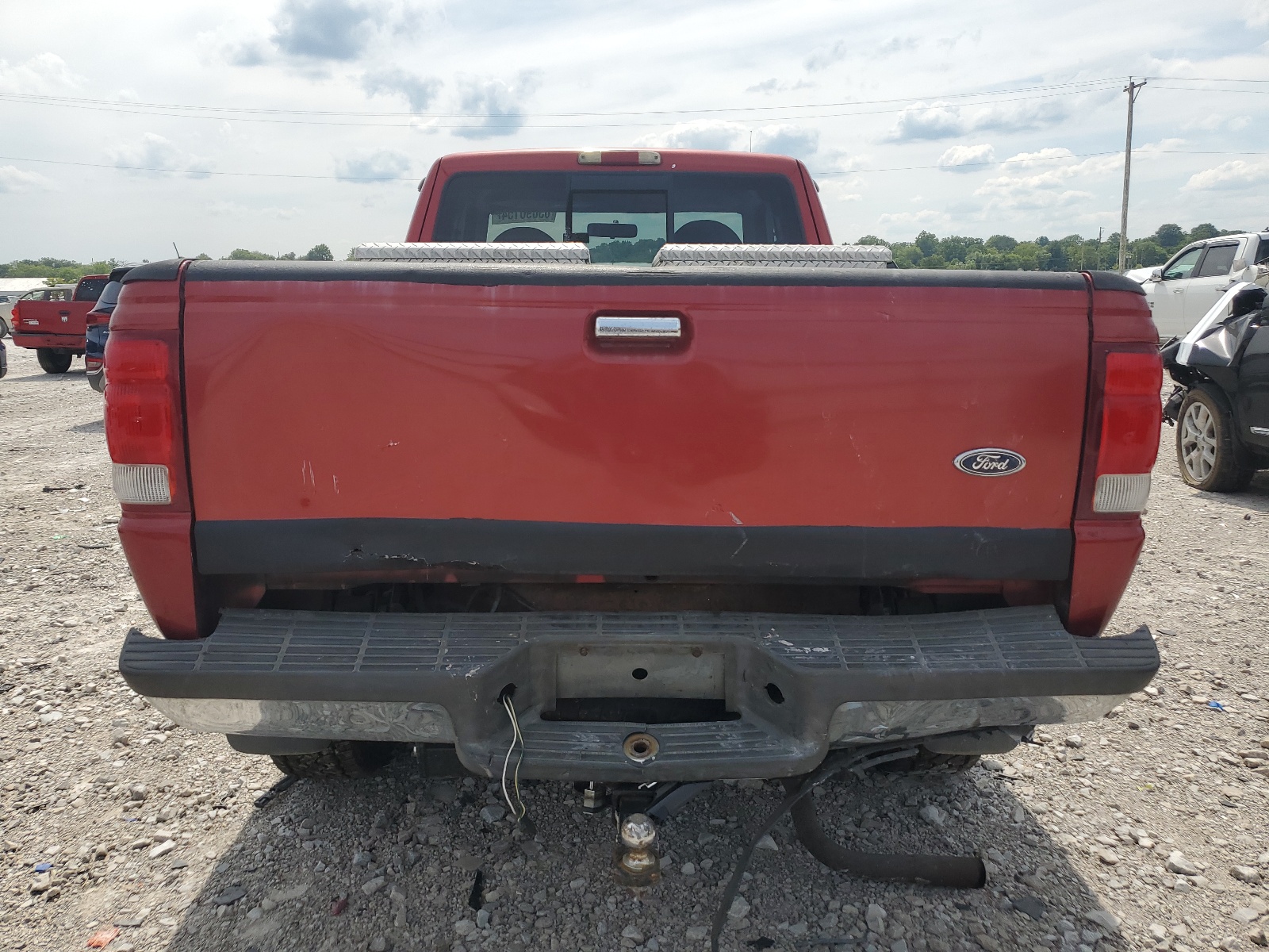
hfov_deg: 67.3
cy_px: 476
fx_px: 953
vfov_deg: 53.1
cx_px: 634
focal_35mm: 26
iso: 50
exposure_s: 1/3333
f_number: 1.5
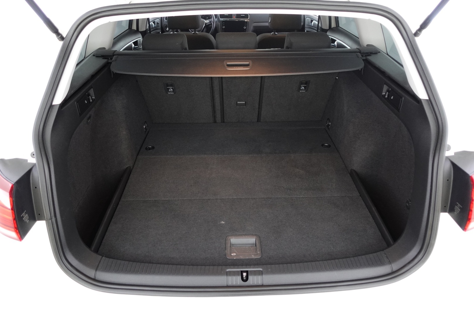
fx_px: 316
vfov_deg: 53.1
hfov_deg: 73.7
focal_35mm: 24
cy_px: 158
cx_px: 237
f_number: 1.8
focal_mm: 9.4
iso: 800
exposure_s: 1/20
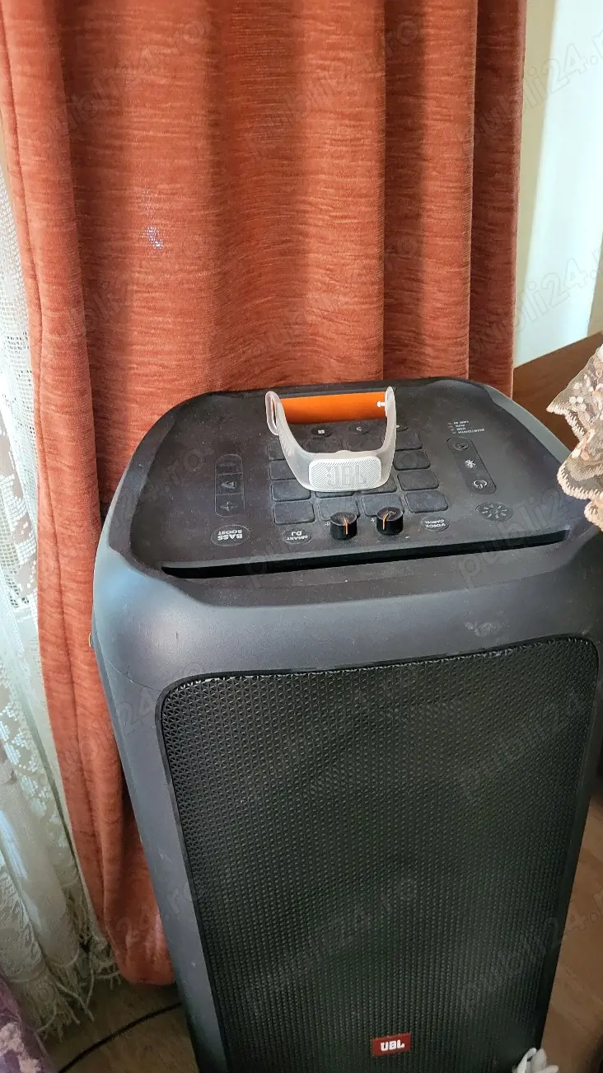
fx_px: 825
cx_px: 385
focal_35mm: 29
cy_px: 546
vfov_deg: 66.1
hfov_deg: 39.8
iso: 1000
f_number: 1.8
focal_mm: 5.4
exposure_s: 1/25
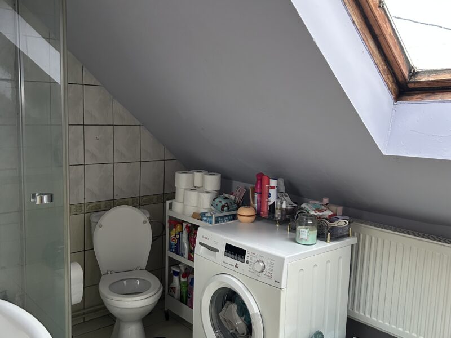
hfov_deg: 67.3
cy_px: 169
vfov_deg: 53.1
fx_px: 339
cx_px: 226
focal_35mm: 26
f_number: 1.5
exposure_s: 1/50
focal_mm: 5.7
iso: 250
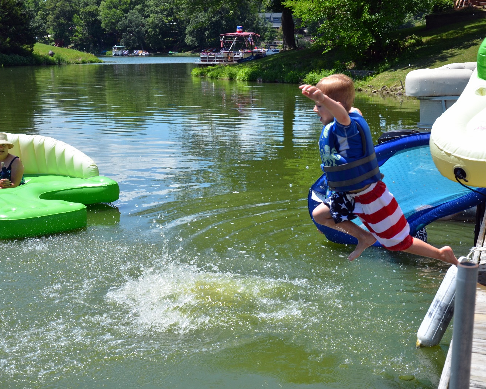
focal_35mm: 58
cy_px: 195
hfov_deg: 32.4
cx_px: 284
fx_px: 834
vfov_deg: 26.2
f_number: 6.3
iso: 400
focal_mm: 34
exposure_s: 1/1600
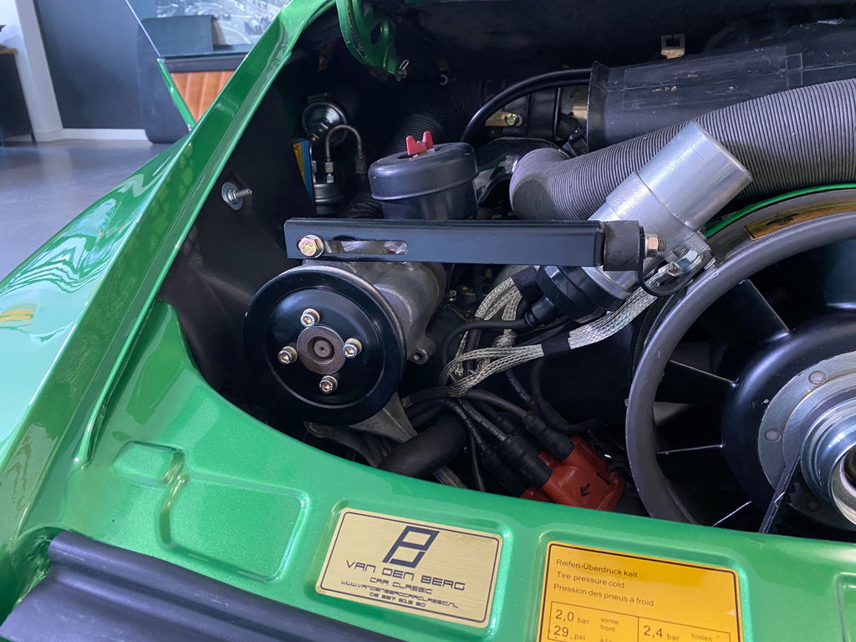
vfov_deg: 53.1
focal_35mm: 26
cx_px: 428
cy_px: 321
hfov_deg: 67.3
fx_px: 643
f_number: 1.8
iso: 640
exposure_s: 1/30
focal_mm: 4.25
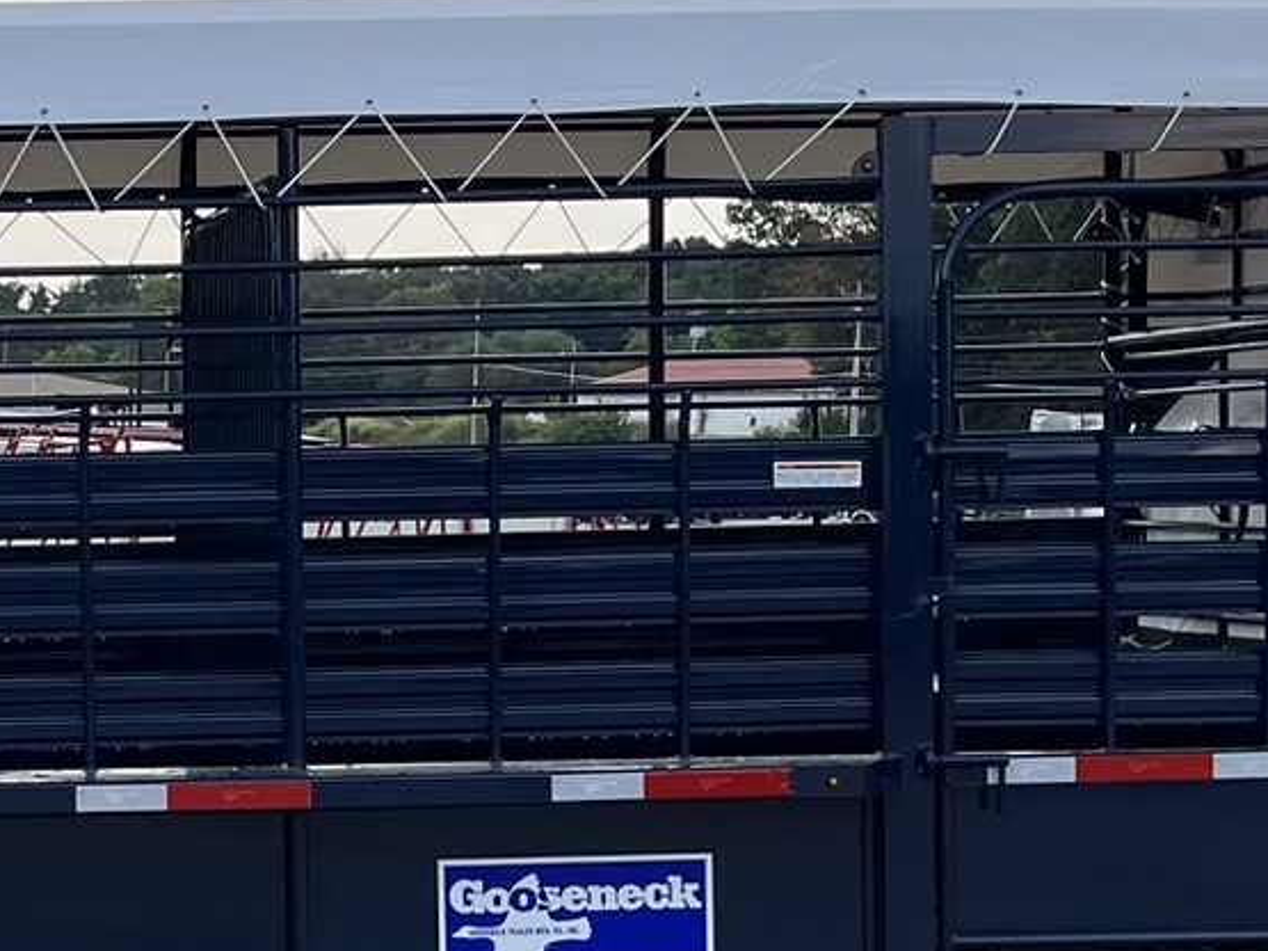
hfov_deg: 19.7
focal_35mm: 96
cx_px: -59
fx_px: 3516
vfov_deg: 15.3
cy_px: 718
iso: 50
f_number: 1.6
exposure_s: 1/1018
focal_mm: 5.1
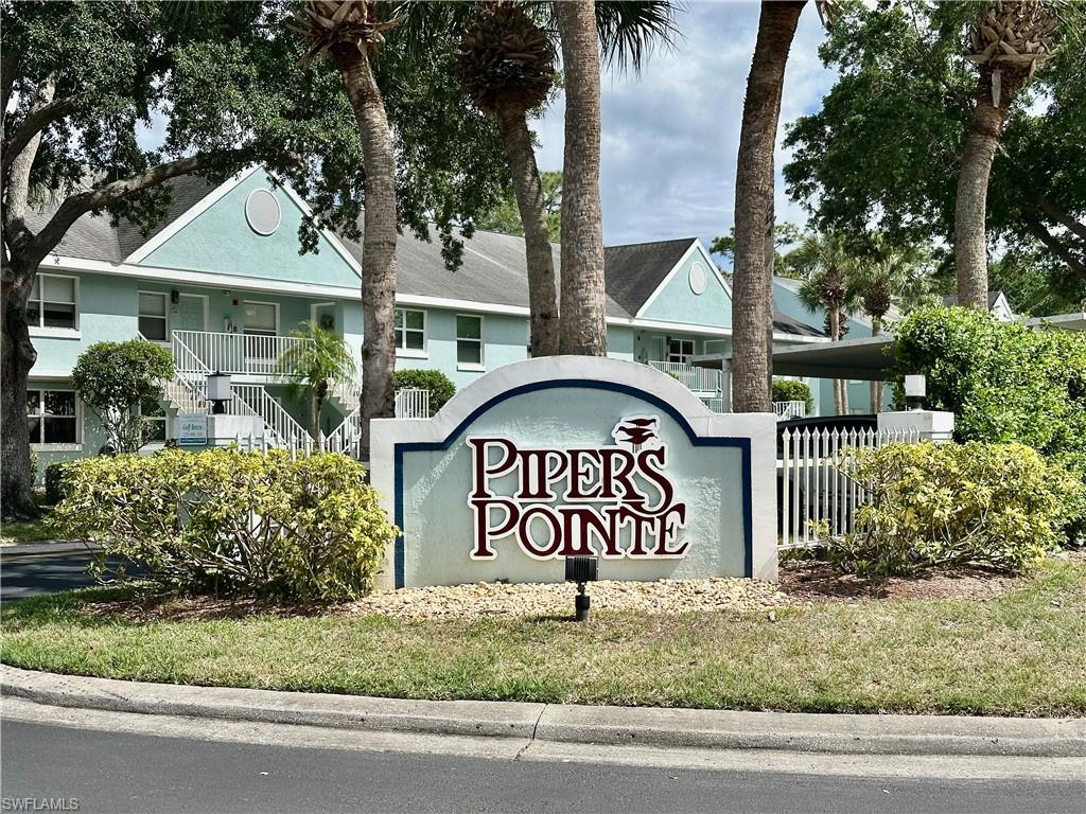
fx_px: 1506
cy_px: 407
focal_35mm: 48
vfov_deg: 30.3
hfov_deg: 39.7
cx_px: 543
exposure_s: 1/4785
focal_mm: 6.86
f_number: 1.78
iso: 64
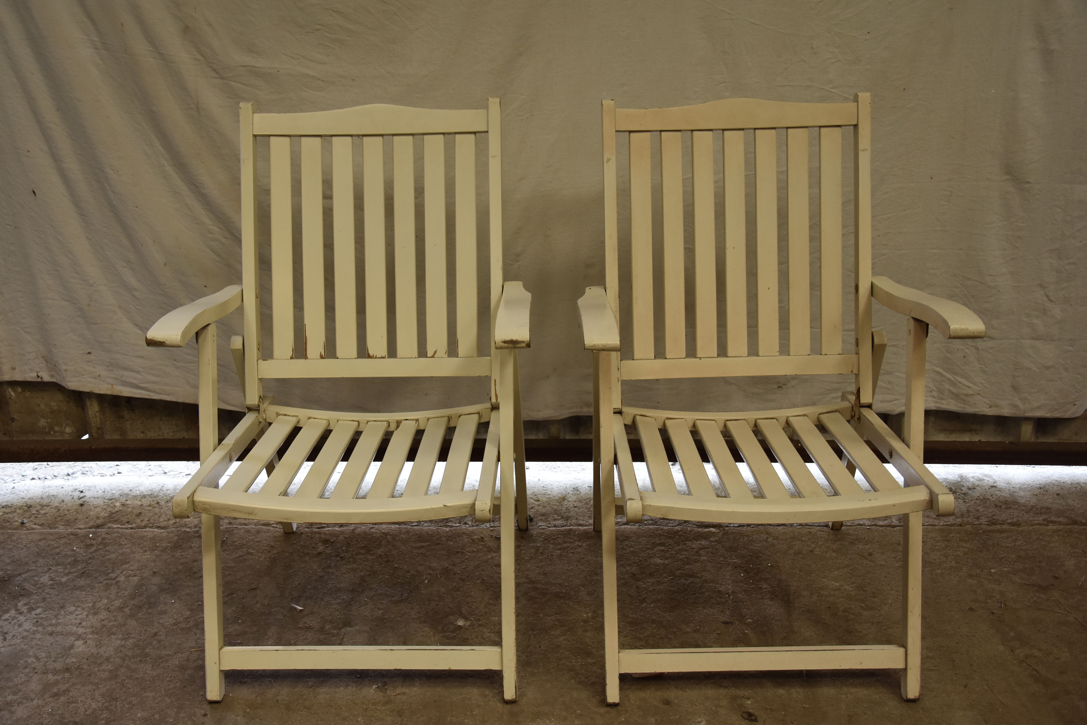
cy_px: 362
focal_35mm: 38
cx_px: 544
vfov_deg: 35.5
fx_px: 1132
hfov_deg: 51.3
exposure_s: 1/100
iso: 800
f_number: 5
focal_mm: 25
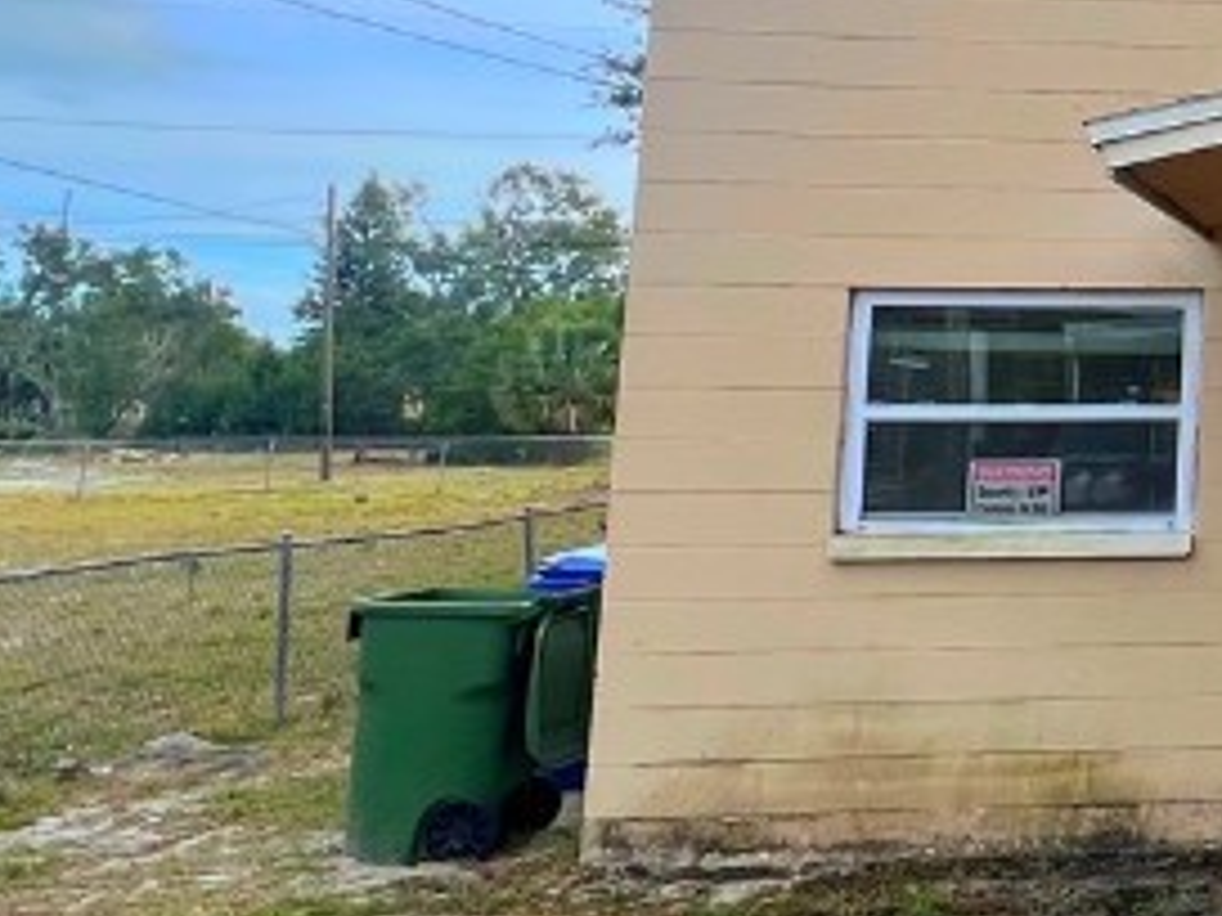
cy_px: 157
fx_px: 1730
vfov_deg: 28.9
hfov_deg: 28.0
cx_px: 1779
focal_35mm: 49
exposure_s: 1/699
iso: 32
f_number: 1.8
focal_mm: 1.57
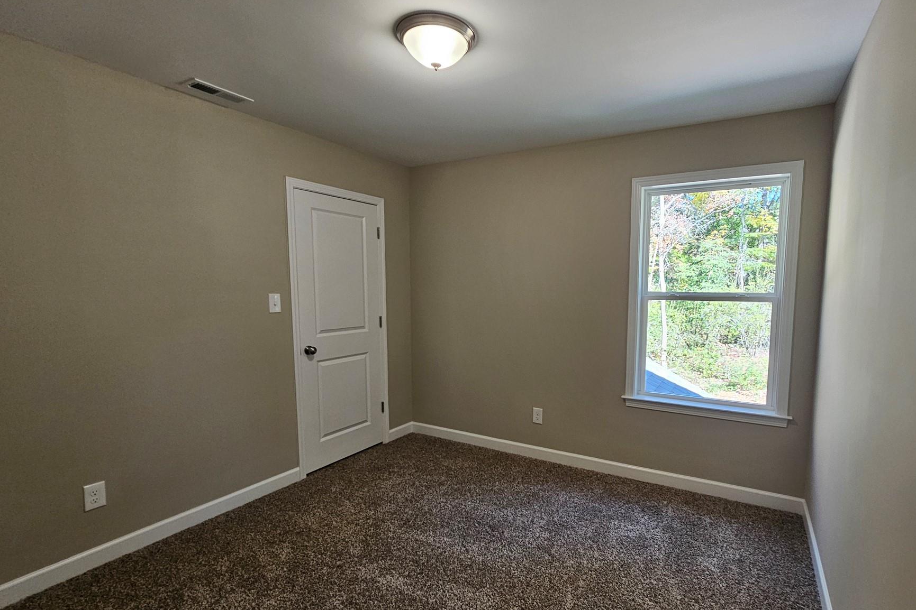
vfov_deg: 73.7
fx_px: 407
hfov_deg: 96.2
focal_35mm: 16
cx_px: 516
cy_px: 325
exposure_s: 1/60
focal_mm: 2.2
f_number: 2.2
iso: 160
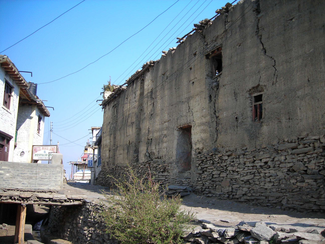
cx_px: 162
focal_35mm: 38
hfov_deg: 49.0
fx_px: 357
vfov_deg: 37.7
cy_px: 122
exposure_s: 1/310
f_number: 3.2
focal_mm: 6.3
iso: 50
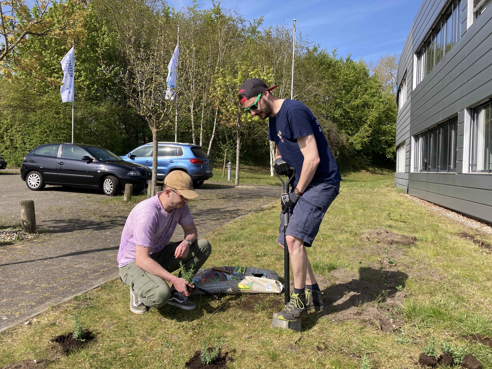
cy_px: 184
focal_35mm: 28
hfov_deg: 63.4
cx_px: 246
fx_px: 398
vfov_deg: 49.7
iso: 20
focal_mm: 3.99
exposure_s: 1/1245
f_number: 1.8
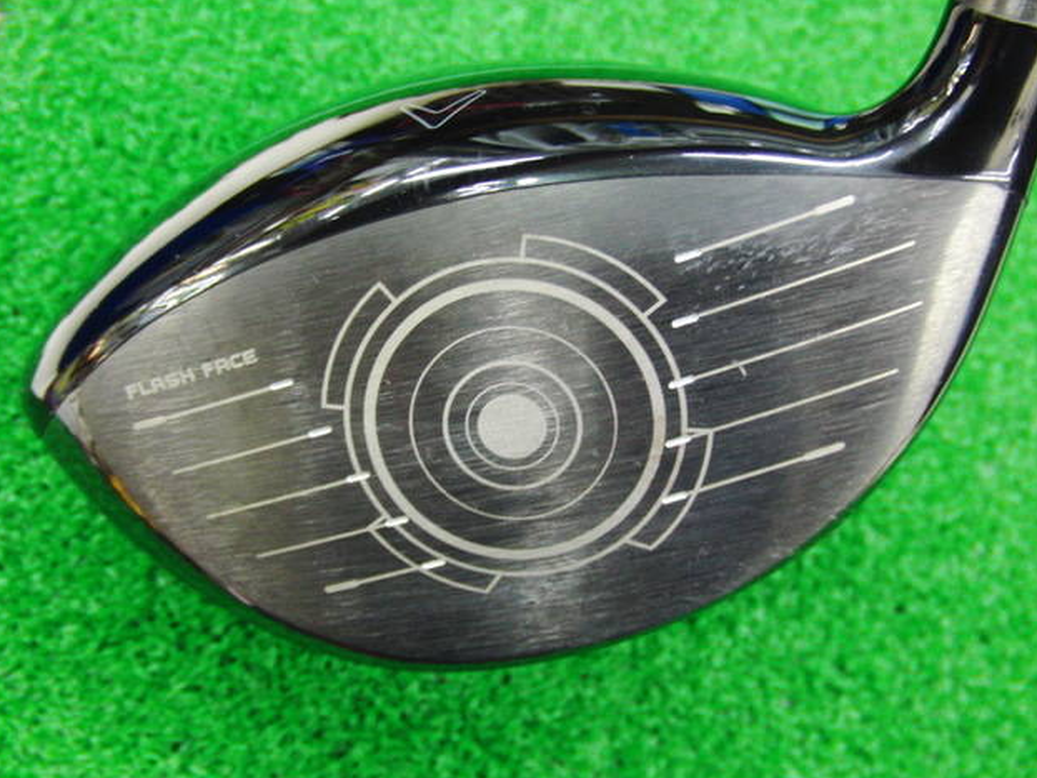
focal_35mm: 38
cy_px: 395
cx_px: 513
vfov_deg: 37.7
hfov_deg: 49.0
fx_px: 1138
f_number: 3.6
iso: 400
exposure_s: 1/13
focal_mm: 6.42
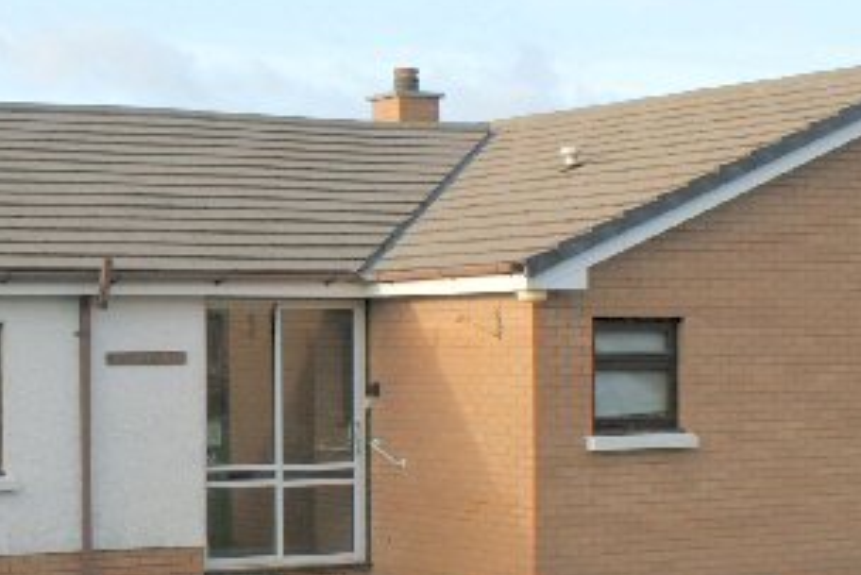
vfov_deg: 15.0
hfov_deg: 22.1
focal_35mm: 91
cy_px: 316
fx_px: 2177
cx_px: 193
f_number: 9
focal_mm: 18
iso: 100
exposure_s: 1/80
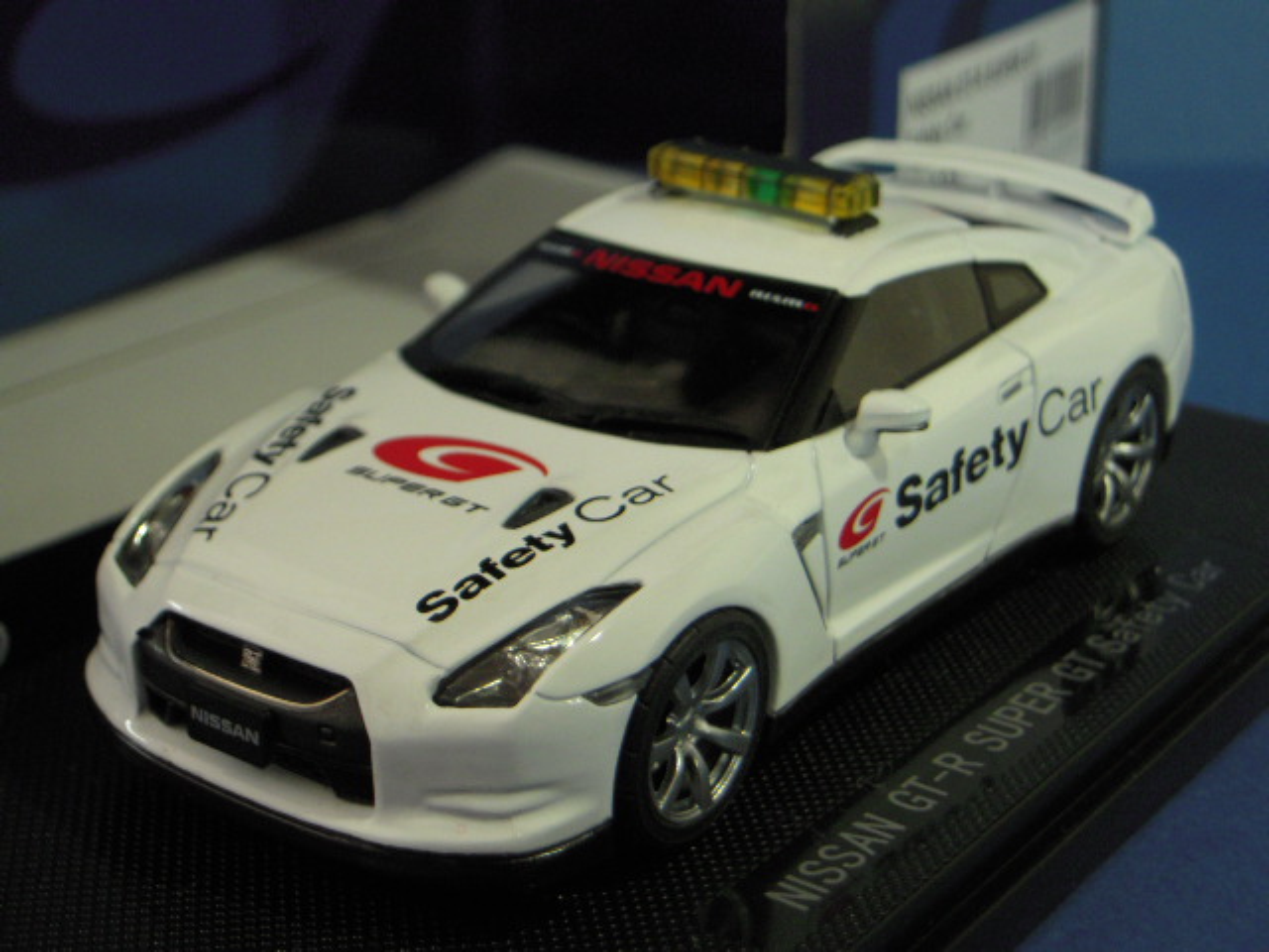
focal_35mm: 69
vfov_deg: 21.3
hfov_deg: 28.2
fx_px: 2529
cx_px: 634
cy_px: 476
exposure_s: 1/25
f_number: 4.2
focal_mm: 12.3
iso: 400
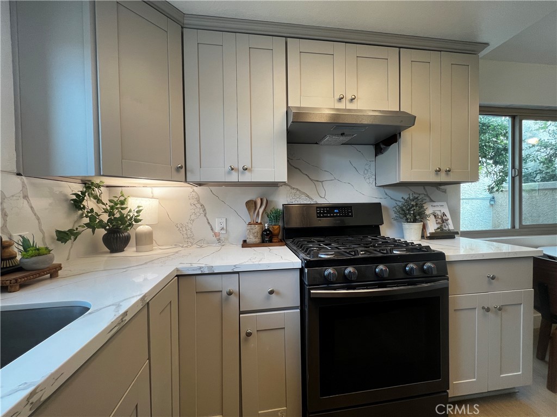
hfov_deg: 106.2
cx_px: 278
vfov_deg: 89.9
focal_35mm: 13
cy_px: 208
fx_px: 209
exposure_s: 1/120
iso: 125
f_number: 1.8
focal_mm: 1.57
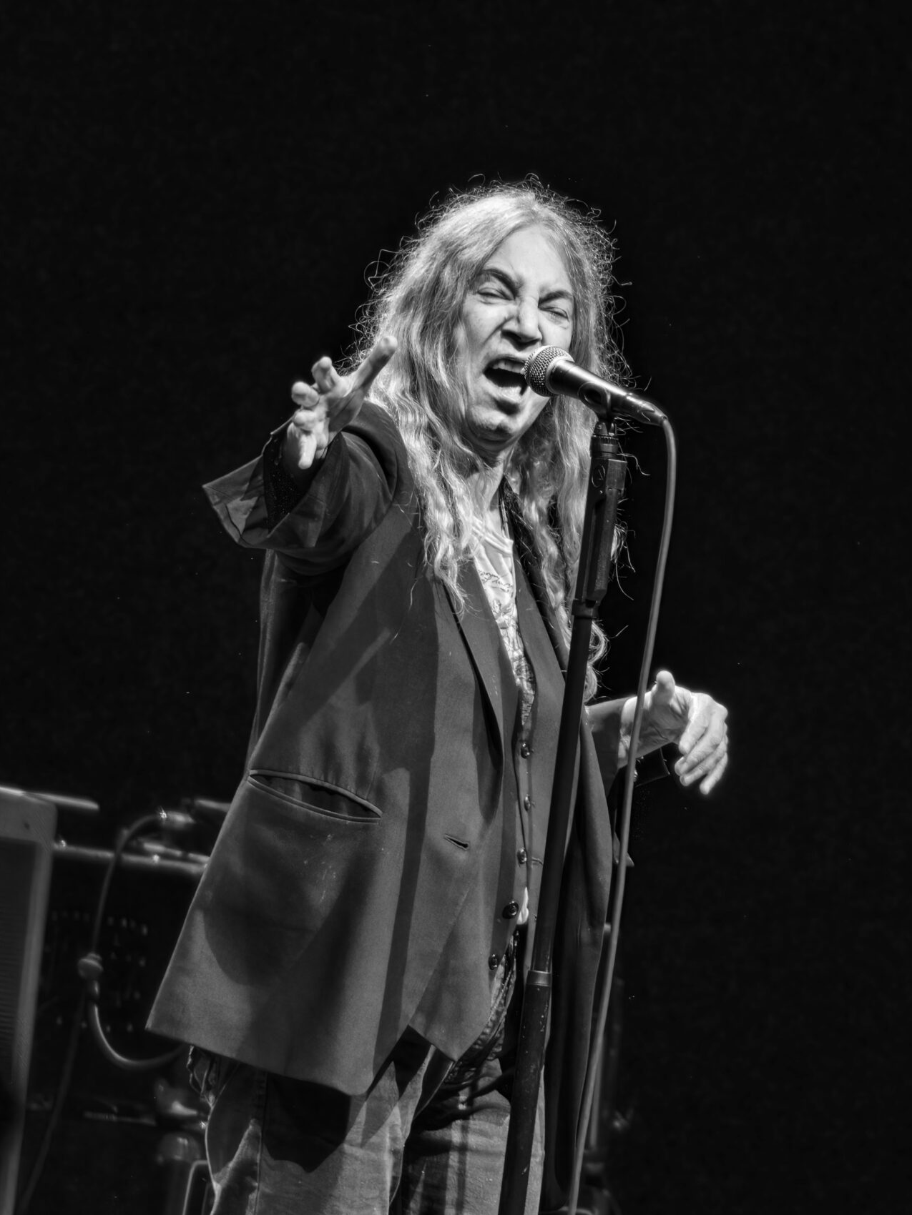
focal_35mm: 868
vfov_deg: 2.3
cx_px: 726
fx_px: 30491
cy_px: 608
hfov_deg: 1.7
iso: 2000
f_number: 6.3
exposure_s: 1/250
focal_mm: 600
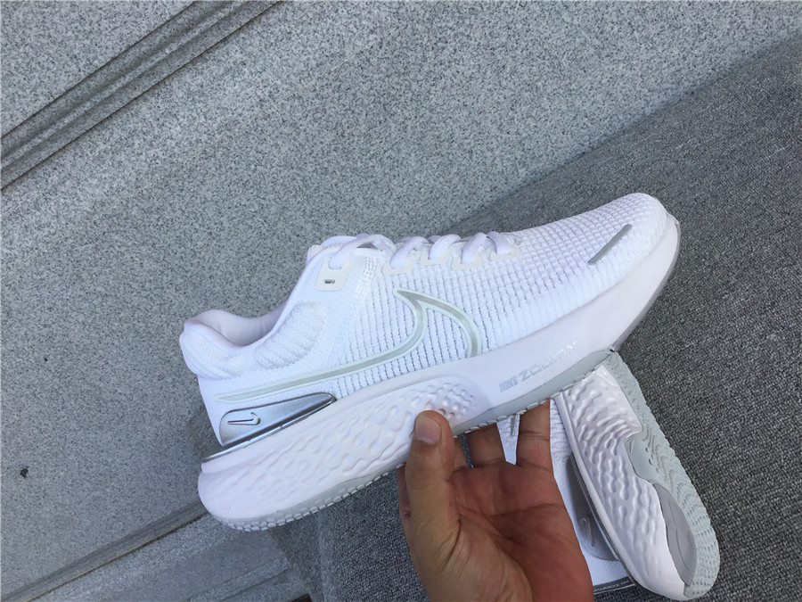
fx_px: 718
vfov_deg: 45.4
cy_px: 301
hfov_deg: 58.4
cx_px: 401
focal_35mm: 31
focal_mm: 3.3
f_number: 2.4
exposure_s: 1/450
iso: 25
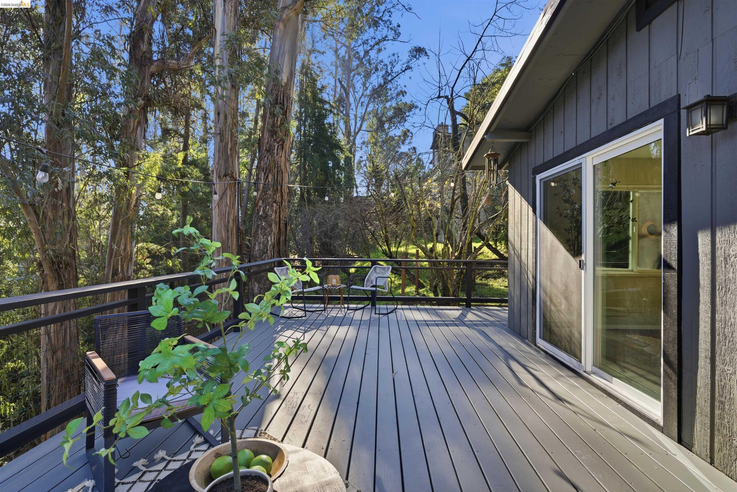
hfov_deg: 96.7
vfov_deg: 73.8
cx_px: 368
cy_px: 246
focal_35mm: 16
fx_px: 328
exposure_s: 1/800
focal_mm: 16
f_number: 10
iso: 400
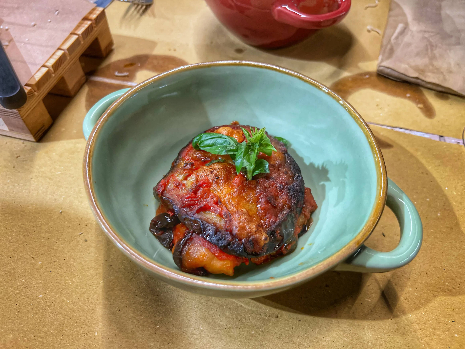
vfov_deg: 53.1
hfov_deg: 67.3
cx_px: 232
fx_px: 349
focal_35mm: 26
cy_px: 174
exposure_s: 1/50
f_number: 1.5
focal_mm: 5.7
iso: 250
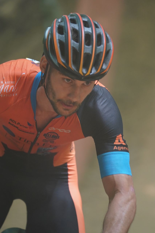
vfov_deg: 6.9
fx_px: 1938
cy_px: 116
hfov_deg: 4.6
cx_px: 78
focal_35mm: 300
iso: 1600
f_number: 2.8
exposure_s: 1/500
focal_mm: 200
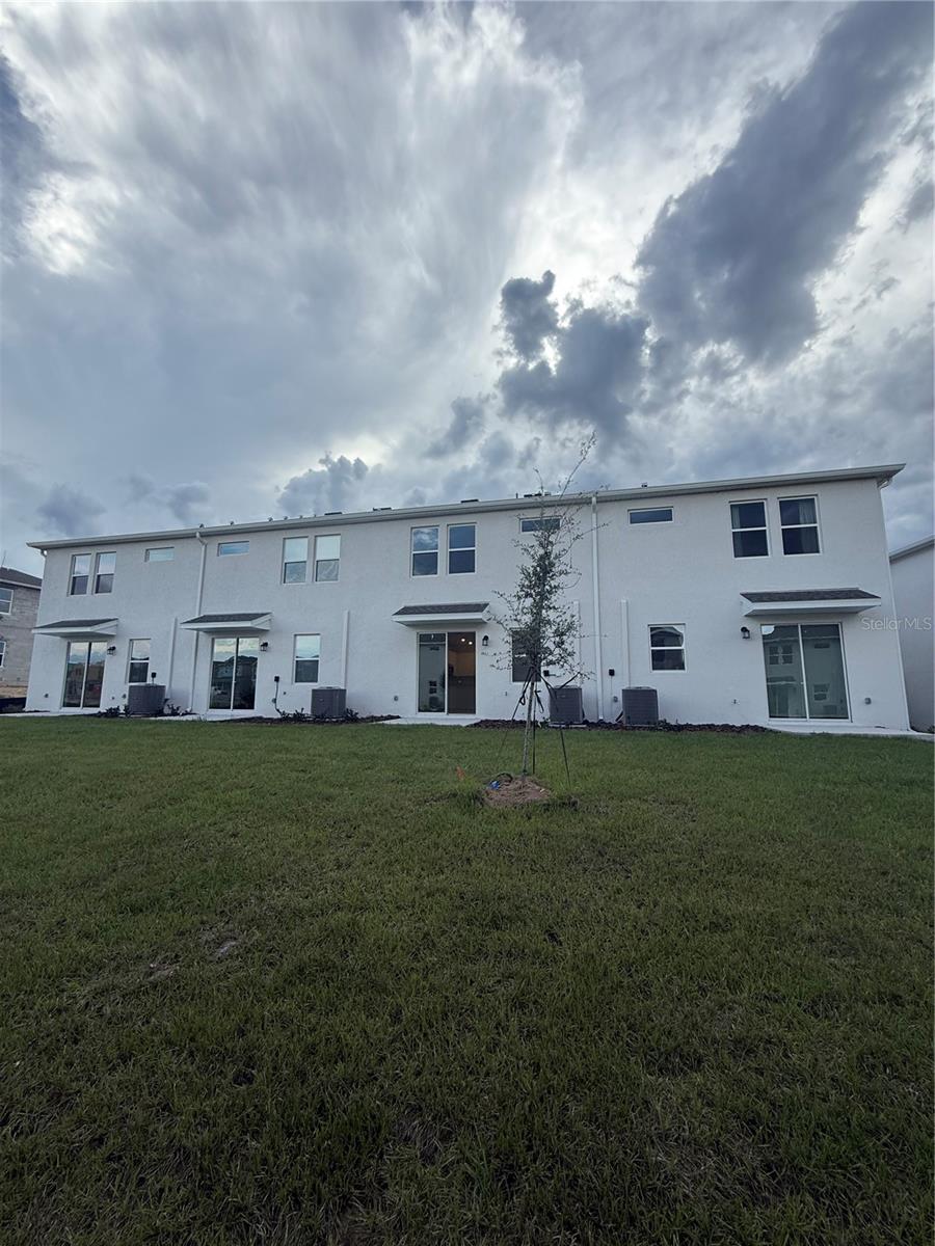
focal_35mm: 14
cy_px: 623
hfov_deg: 85.7
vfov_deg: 102.1
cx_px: 468
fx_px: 504
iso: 50
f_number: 2.2
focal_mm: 2.22
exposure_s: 1/607
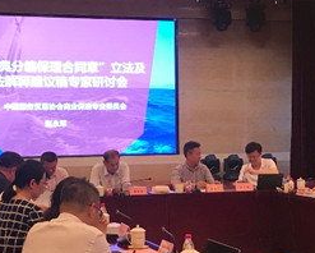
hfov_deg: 23.0
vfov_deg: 18.5
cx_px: 135
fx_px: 774
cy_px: 114
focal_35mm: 83
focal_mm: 3.99
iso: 25
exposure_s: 1/33
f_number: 1.8
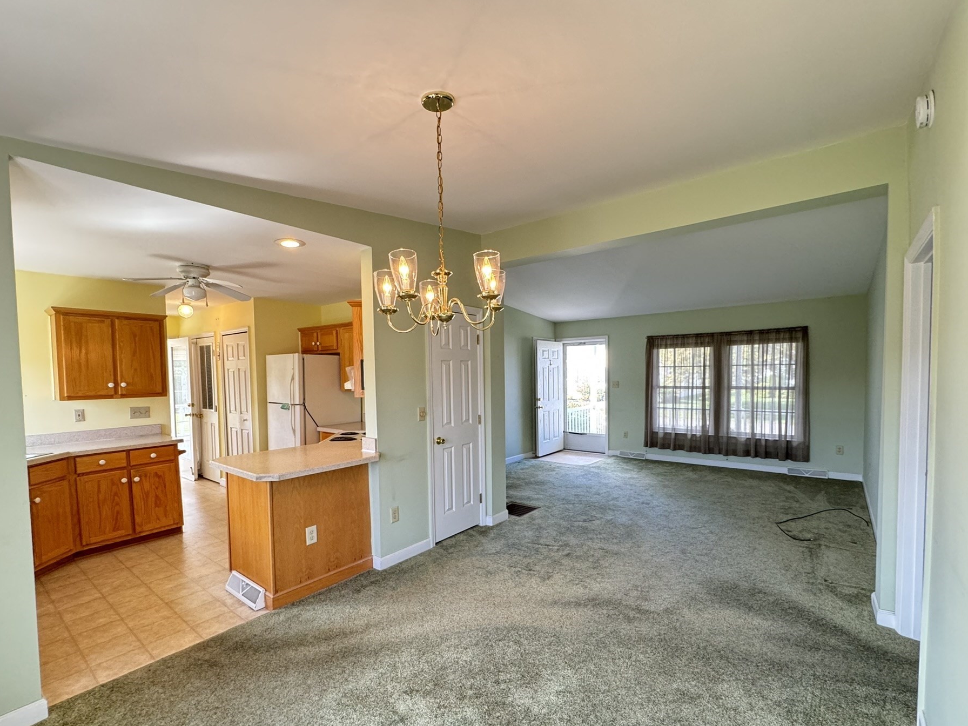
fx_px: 447
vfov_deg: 77.9
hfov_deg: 94.5
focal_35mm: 16
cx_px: 495
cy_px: 394
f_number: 2.2
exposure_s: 1/60
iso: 320
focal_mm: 2.22
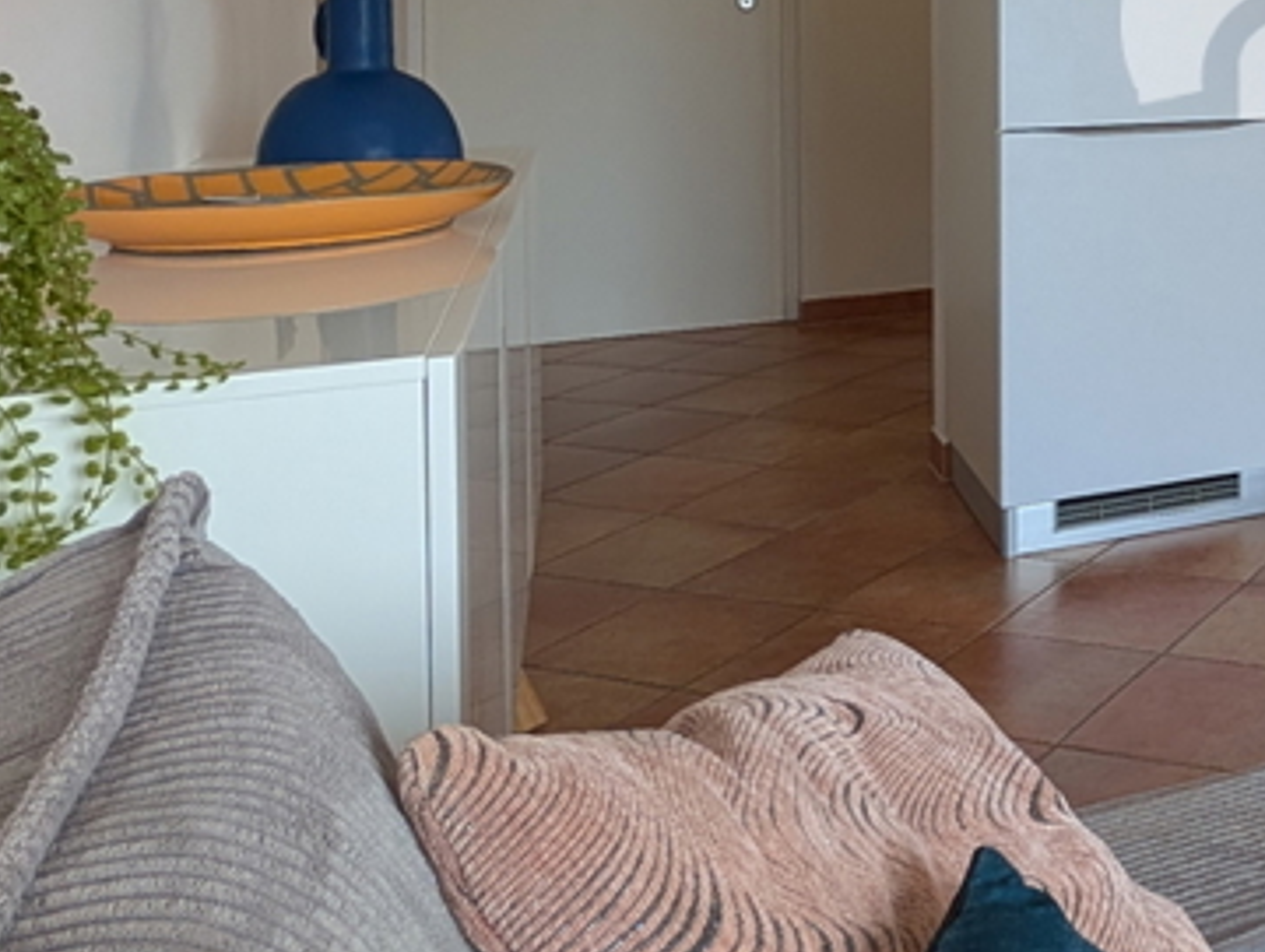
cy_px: -9
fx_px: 1464
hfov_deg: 37.6
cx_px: 1444
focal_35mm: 40
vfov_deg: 32.9
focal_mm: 2.02
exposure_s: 1/88.6
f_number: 1.7
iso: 53
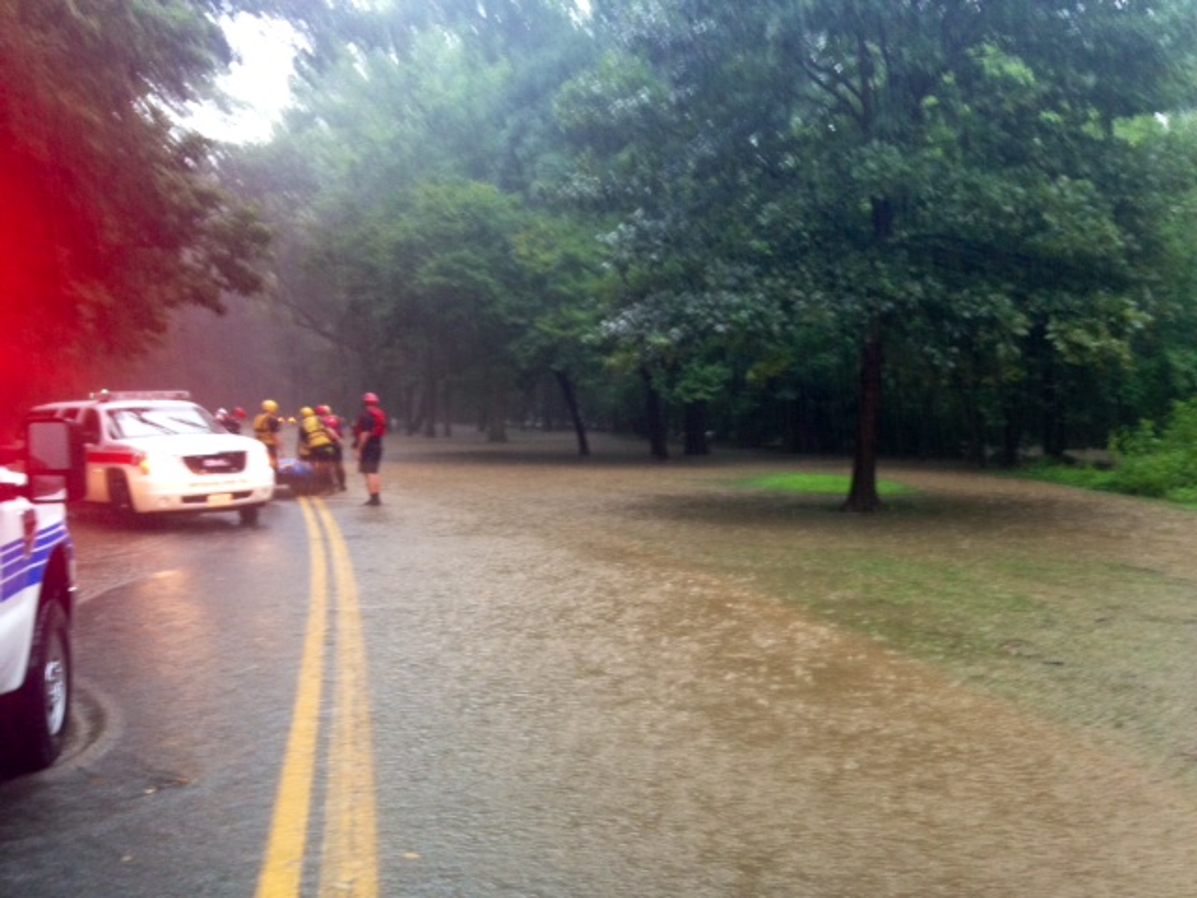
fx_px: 1141
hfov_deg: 55.4
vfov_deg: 42.9
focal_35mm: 33
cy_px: 449
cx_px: 598
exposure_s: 1/20
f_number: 2.4
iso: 100
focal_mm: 4.12
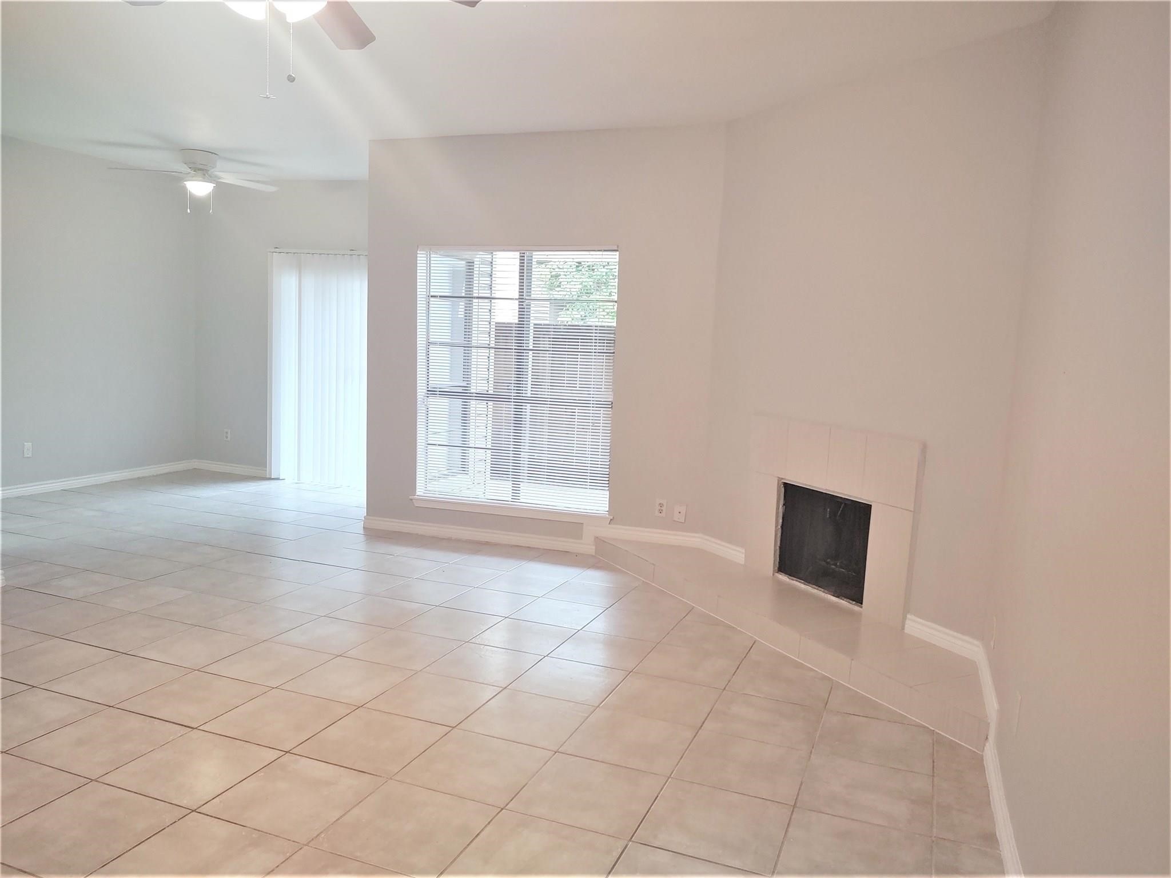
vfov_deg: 51.4
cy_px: 439
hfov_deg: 65.3
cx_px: 586
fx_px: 913
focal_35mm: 27
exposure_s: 1/50
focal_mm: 4.75
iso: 107
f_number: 1.7
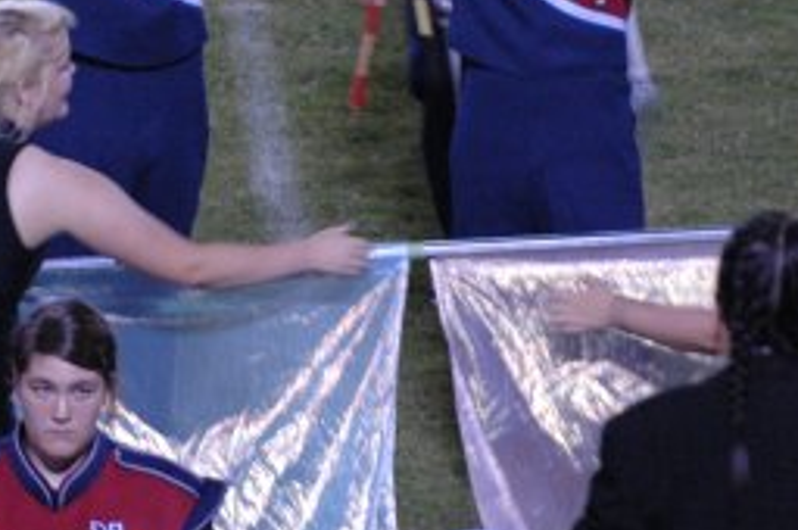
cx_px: 299
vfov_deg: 1.5
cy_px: -62
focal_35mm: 939
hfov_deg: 2.2
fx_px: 20788
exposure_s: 1/60
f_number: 2.8
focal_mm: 200
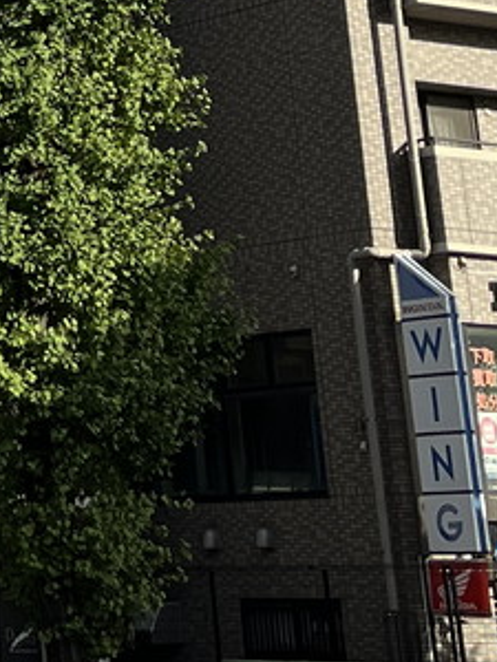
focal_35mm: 140
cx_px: -402
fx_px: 2680
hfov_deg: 10.0
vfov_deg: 12.4
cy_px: -668
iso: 50
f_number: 1.6
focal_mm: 5.1
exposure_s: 1/2571
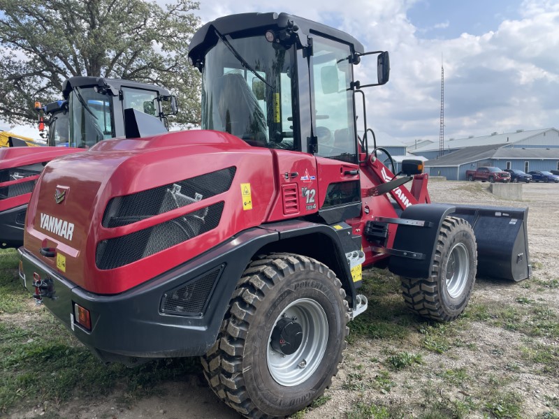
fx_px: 420
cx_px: 280
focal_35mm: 26
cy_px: 210
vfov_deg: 53.1
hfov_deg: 67.3
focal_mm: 4.2
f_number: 1.6
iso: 32
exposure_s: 1/1689
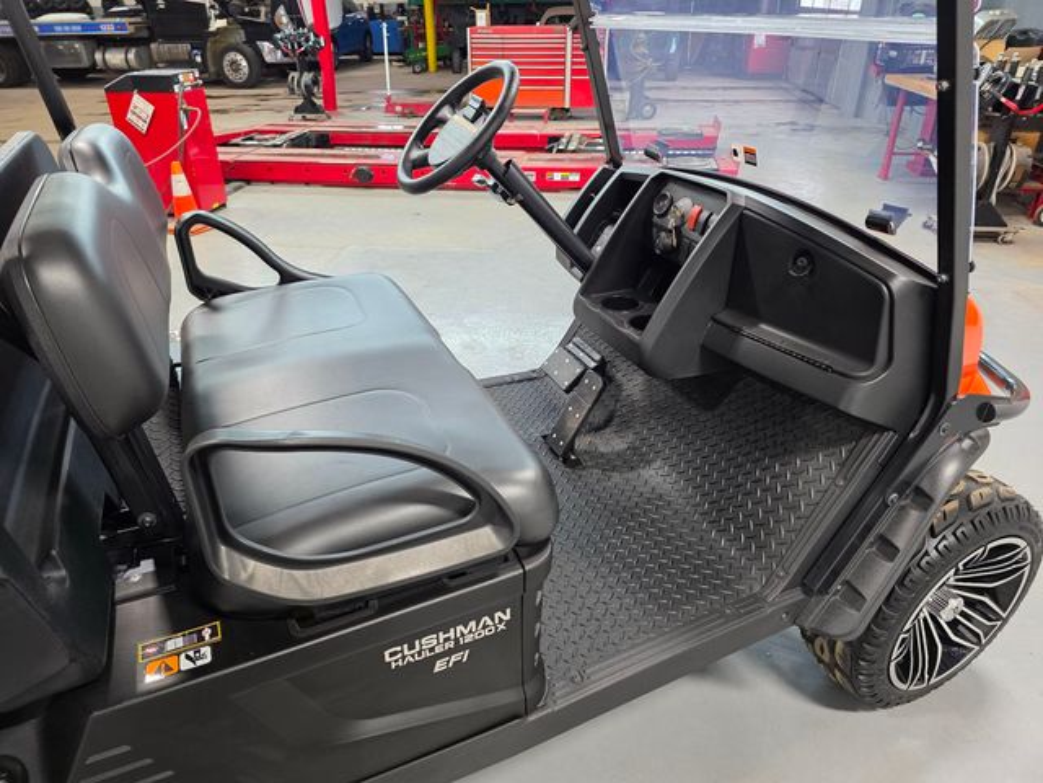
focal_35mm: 23
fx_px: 693
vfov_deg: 58.9
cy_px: 392
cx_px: 522
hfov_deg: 73.9
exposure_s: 1/120
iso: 250
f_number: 1.7
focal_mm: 6.3
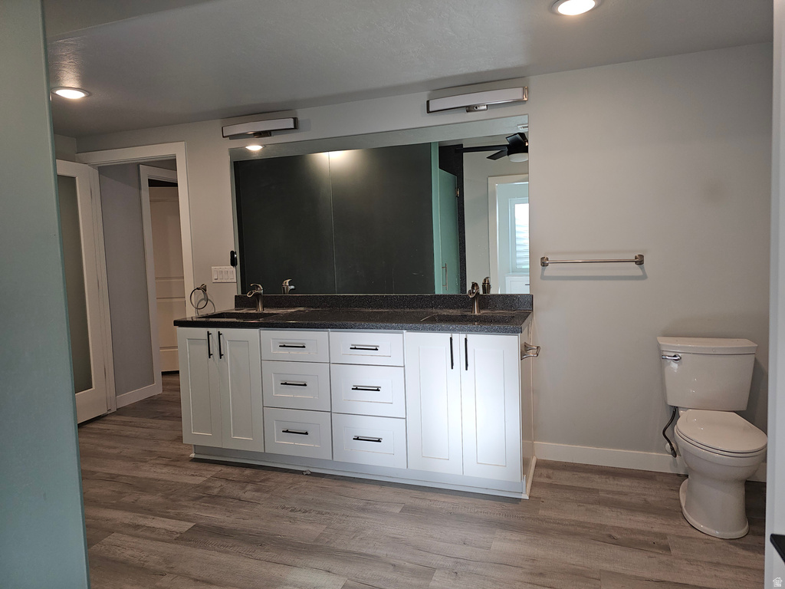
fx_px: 522
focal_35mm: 23
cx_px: 392
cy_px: 294
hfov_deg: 73.9
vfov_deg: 58.9
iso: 50
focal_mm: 6.3
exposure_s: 1/60
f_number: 1.7
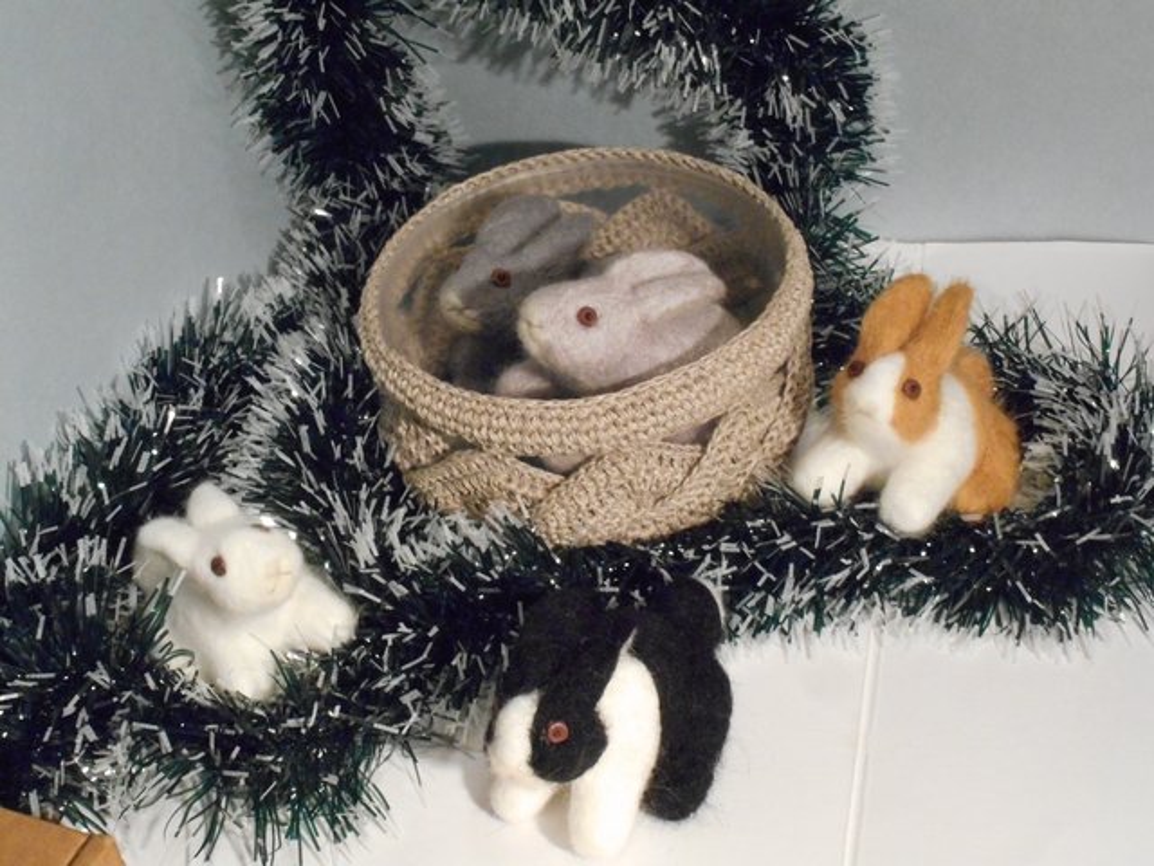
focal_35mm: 59
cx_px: 577
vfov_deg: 24.8
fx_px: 1967
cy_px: 433
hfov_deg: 32.7
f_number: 5.1
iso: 800
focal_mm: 10.5
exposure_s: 1/20
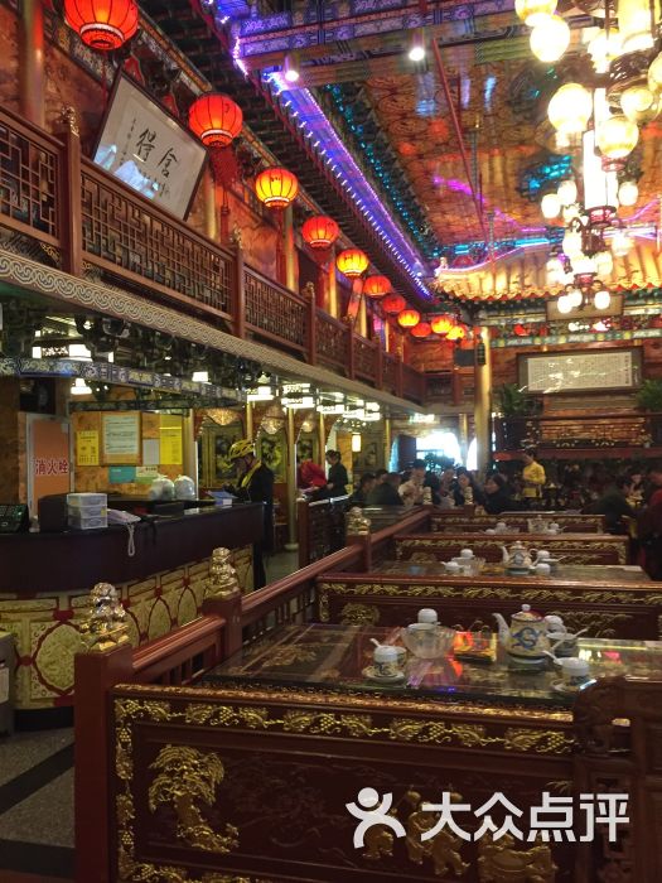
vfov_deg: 61.7
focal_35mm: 29
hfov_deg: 48.2
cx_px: 331
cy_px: 442
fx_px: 739
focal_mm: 4.15
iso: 250
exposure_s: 1/33
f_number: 2.2
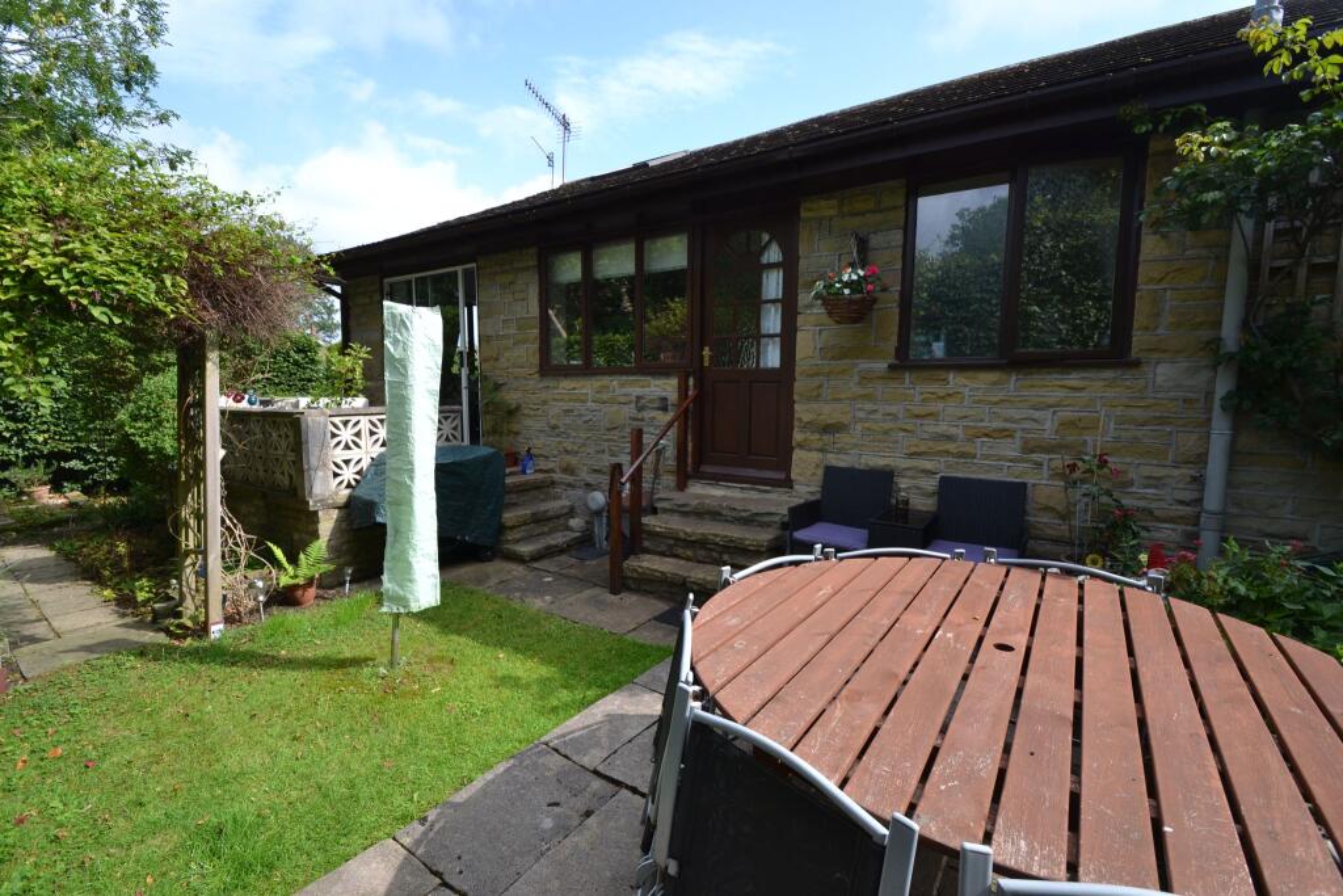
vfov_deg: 77.3
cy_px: 448
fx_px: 560
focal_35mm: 15
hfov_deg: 100.4
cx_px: 672
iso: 100
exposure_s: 1/160
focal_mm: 10
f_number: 6.3
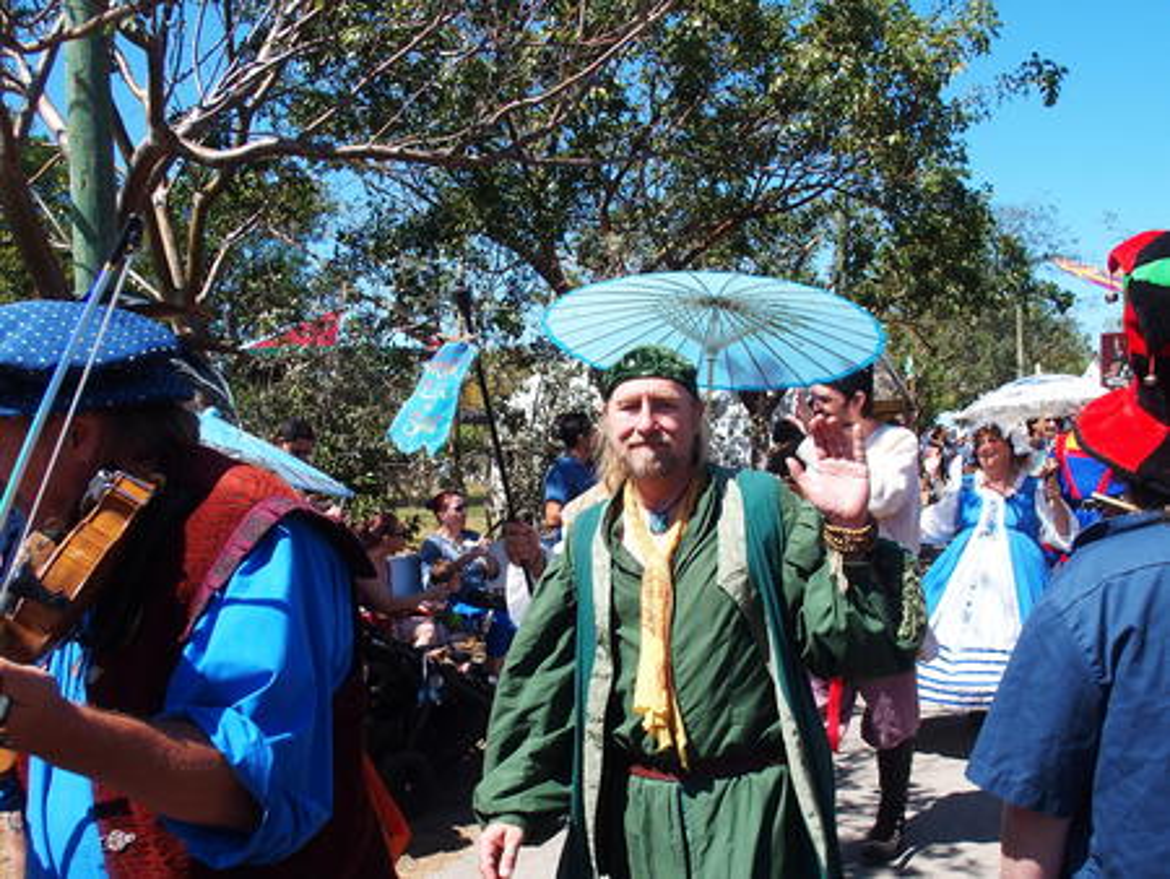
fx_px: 1082
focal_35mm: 32
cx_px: 585
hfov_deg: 56.8
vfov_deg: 44.2
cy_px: 440
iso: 100
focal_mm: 6.7
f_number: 3.5
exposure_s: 1/800
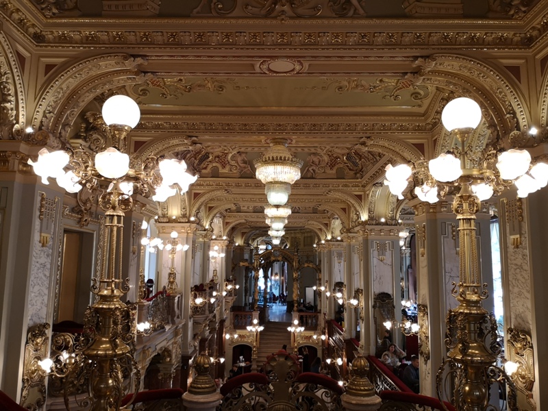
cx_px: 274
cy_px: 206
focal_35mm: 27
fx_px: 427
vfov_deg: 51.4
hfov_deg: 65.3
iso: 200
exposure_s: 1/33.3
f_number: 1.8
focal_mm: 3.95
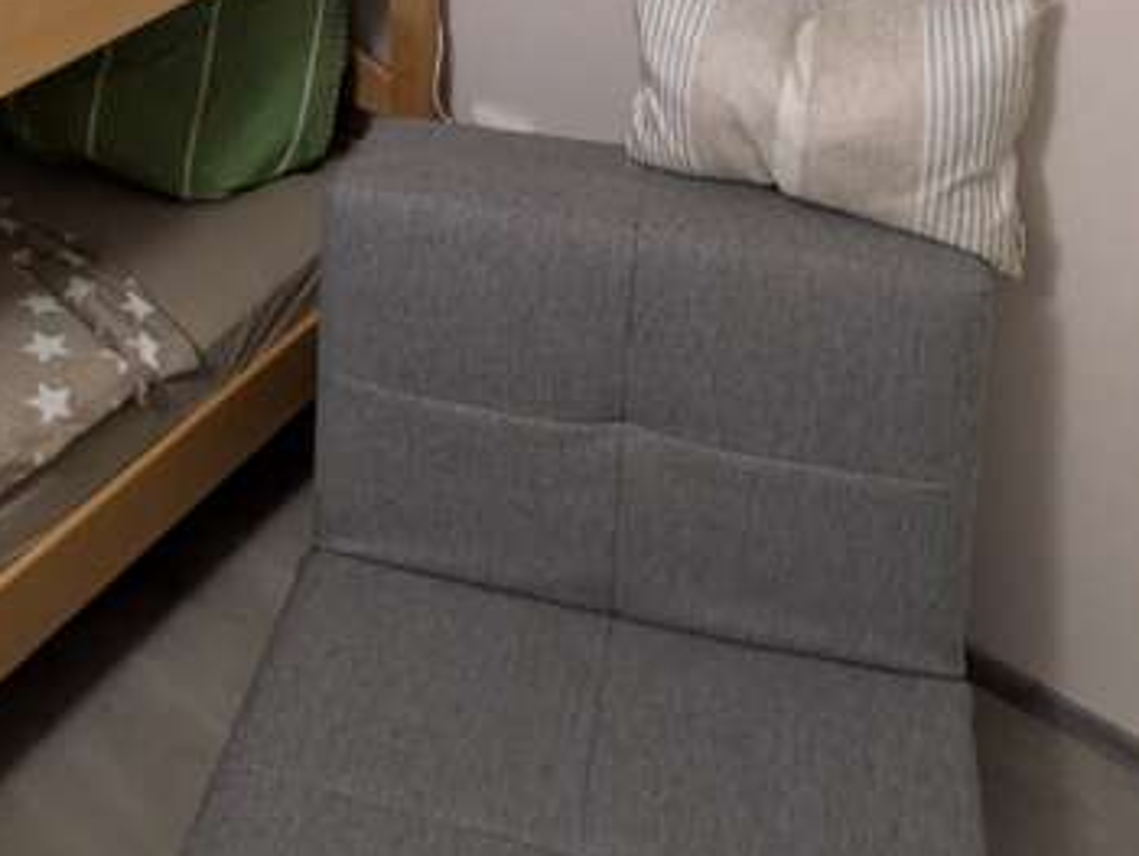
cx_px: 469
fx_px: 1317
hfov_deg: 46.6
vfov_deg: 29.2
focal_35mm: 40
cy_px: -252
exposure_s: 1/33.3
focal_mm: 1.83
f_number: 2.2
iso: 290
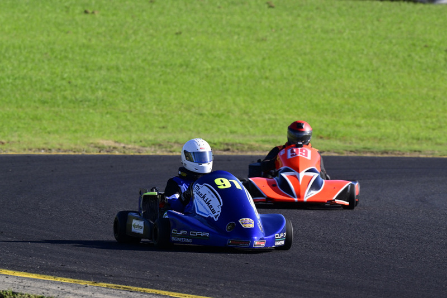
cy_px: 149
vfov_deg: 3.1
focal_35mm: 450
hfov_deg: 4.6
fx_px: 5589
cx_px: 224
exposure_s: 1/640
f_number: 11
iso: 640
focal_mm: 450
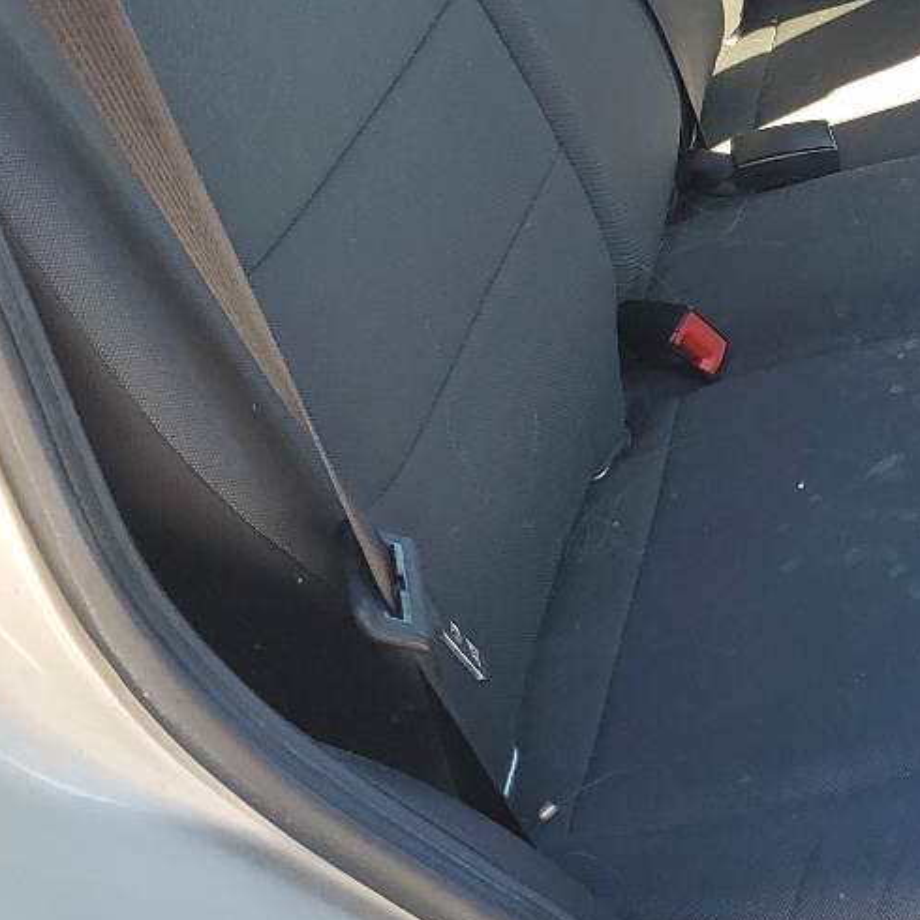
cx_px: 1003
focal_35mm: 75
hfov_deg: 21.9
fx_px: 2255
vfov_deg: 22.6
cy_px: 133
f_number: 1.5
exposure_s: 1/127
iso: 50
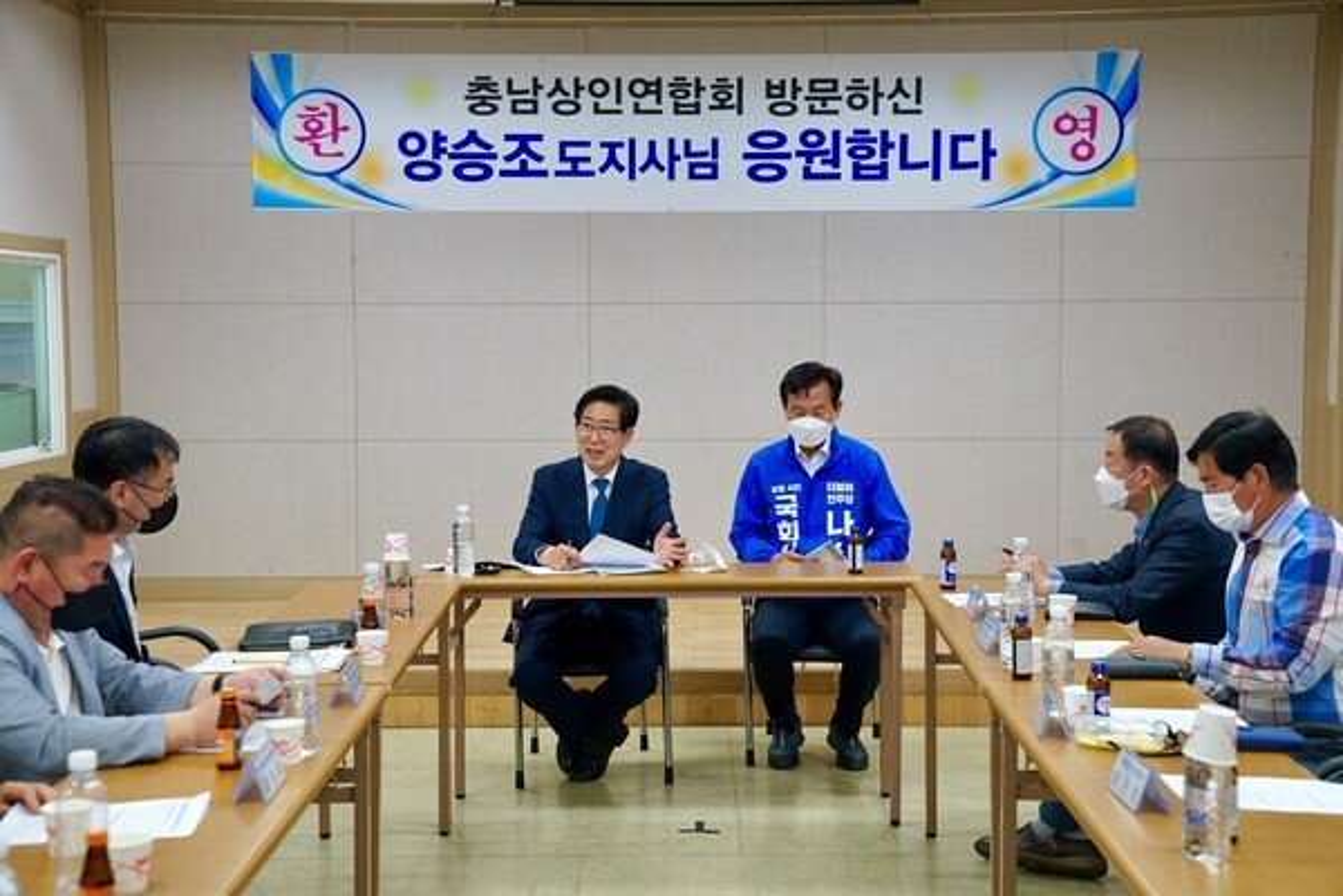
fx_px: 1902
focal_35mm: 51
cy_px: 448
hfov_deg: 38.9
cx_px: 672
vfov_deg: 26.5
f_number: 4
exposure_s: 1/160
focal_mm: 51
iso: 1250
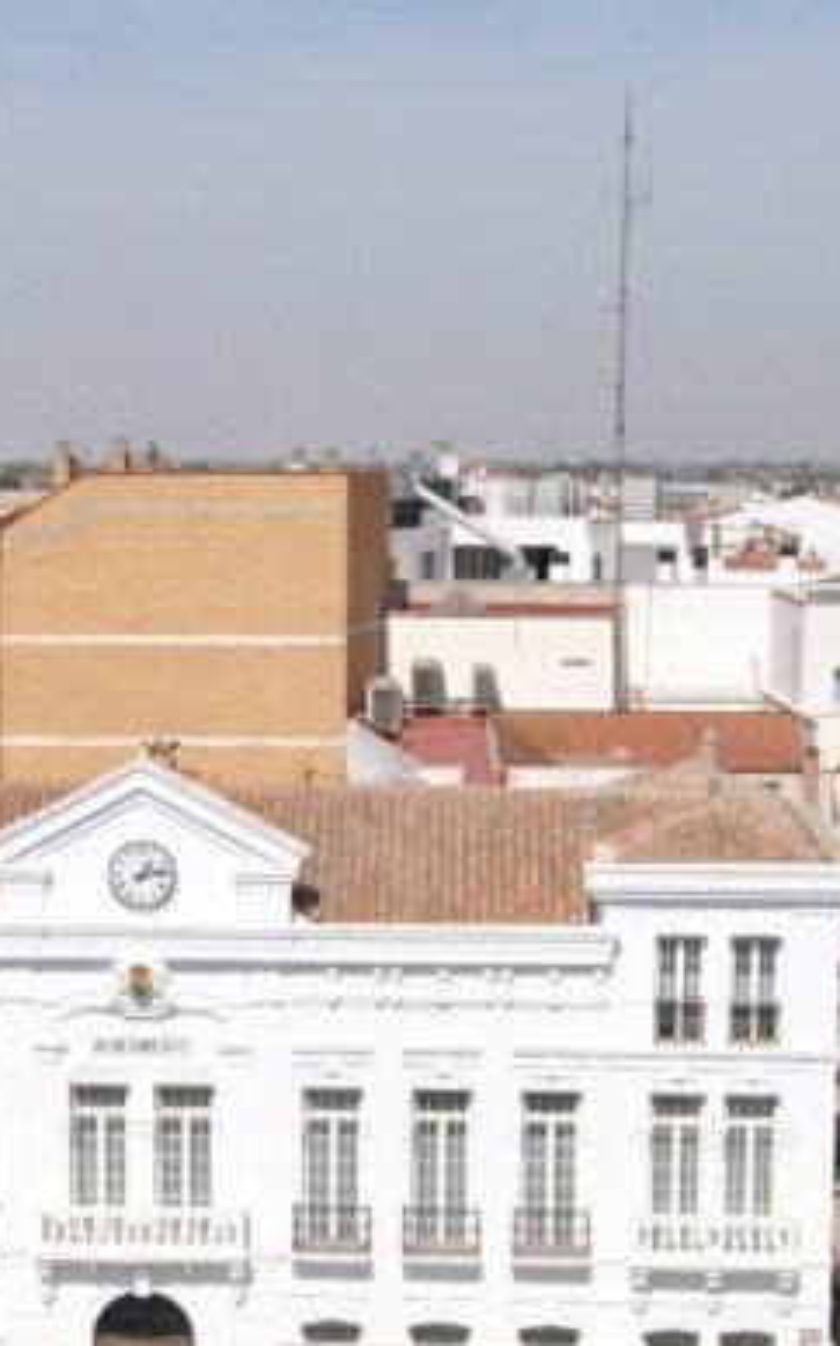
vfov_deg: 22.7
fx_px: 3338
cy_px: 892
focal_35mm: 91
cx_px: 208
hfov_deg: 14.3
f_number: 7.1
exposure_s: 1/4000
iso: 800
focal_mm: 30
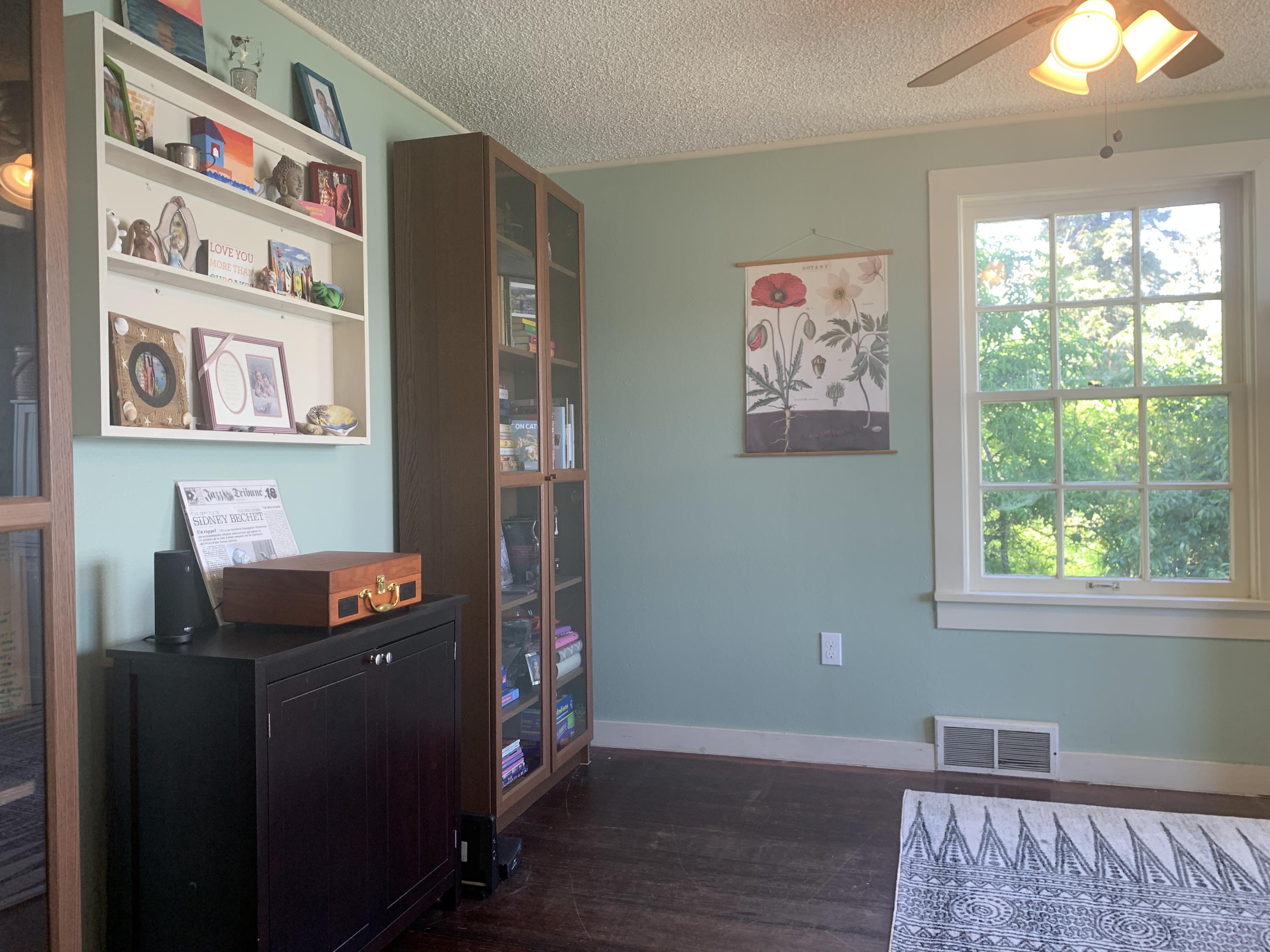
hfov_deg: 67.3
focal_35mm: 26
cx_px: 635
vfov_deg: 53.1
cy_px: 476
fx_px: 954
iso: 64
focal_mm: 4.25
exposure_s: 1/60
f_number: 1.8
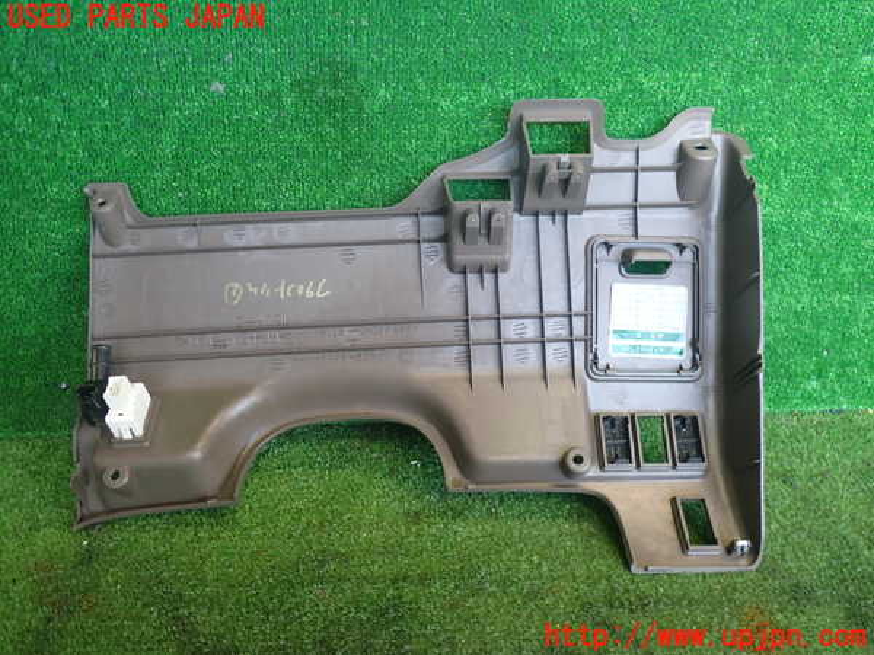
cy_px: 328
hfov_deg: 60.0
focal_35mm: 30
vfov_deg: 46.8
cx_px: 437
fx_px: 757
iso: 200
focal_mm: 5.4
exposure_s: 1/50
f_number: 2.3
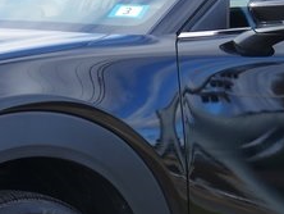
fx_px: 2349
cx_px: 113
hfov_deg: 6.9
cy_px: 242
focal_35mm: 286
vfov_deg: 5.2
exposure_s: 1/160
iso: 200
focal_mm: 31
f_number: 6.3
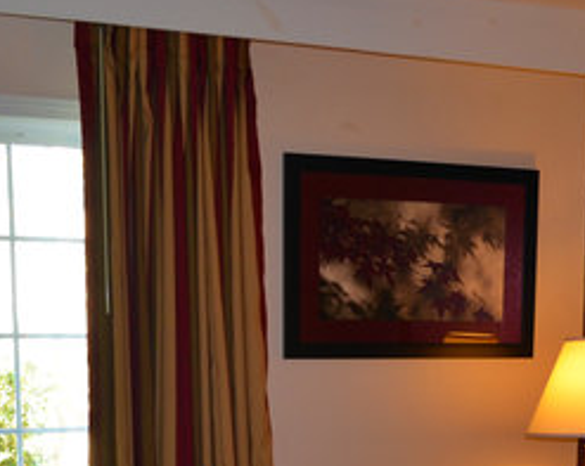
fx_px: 1418
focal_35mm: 82
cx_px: 369
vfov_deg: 17.5
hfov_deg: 23.2
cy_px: 616
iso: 360
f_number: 3.5
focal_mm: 18
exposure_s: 1/125
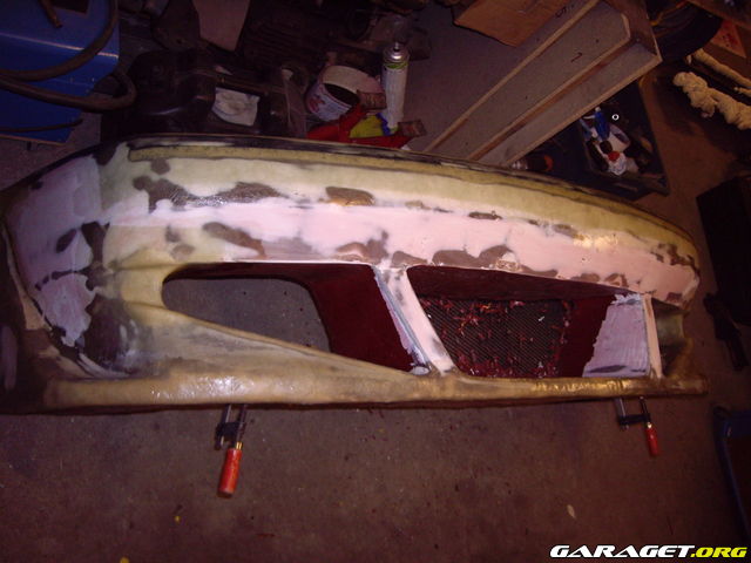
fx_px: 824
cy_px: 282
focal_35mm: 38
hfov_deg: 49.0
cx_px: 376
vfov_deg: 37.7
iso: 200
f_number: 2.7
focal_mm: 6.2
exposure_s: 1/40
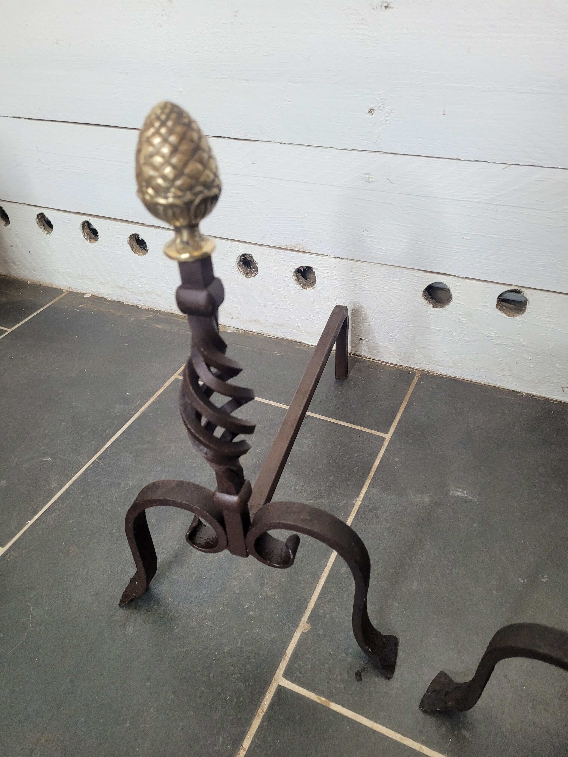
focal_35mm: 26
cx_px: 284
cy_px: 378
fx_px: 569
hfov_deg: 53.1
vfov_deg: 67.3
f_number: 1.8
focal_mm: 5.4
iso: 320
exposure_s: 1/100
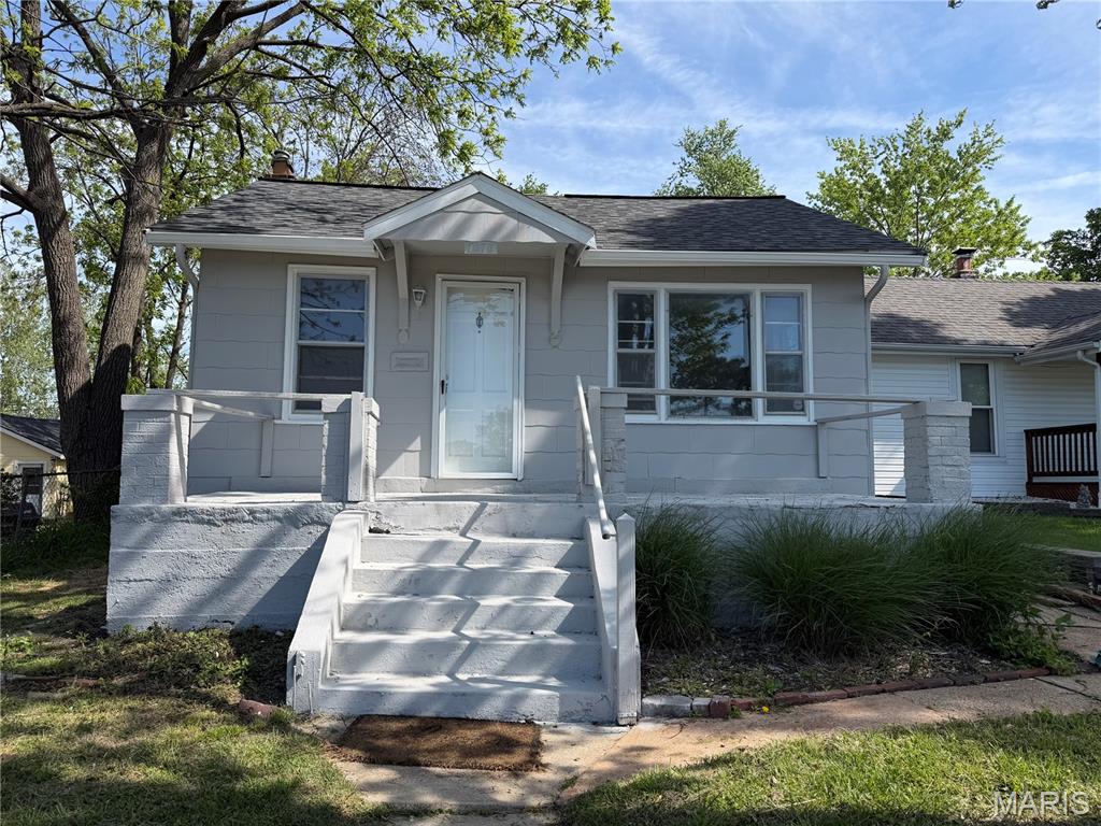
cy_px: 413
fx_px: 763
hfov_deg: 71.6
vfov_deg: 56.8
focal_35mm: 24
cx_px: 550
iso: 80
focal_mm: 6.76
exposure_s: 1/2703
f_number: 1.78
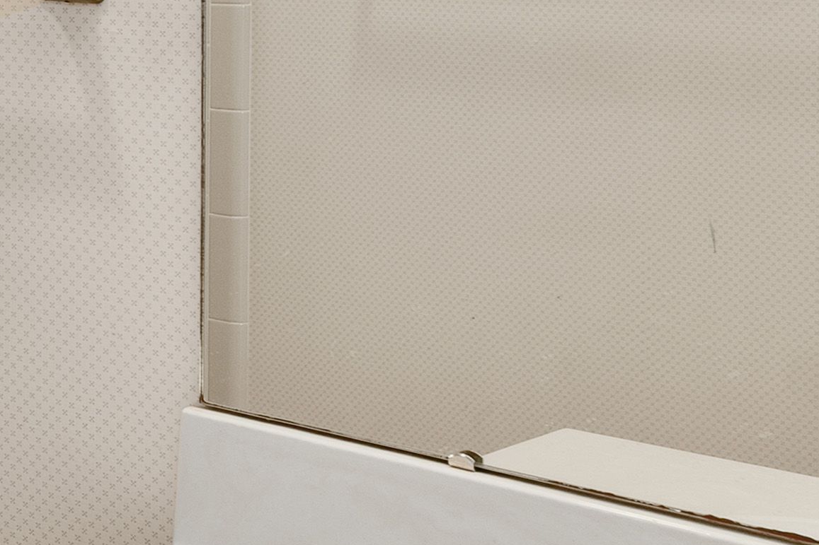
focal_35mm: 83
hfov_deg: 19.0
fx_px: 1888
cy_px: -70
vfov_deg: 15.9
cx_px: -640
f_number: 7.1
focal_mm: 16
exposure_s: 1/60
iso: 320
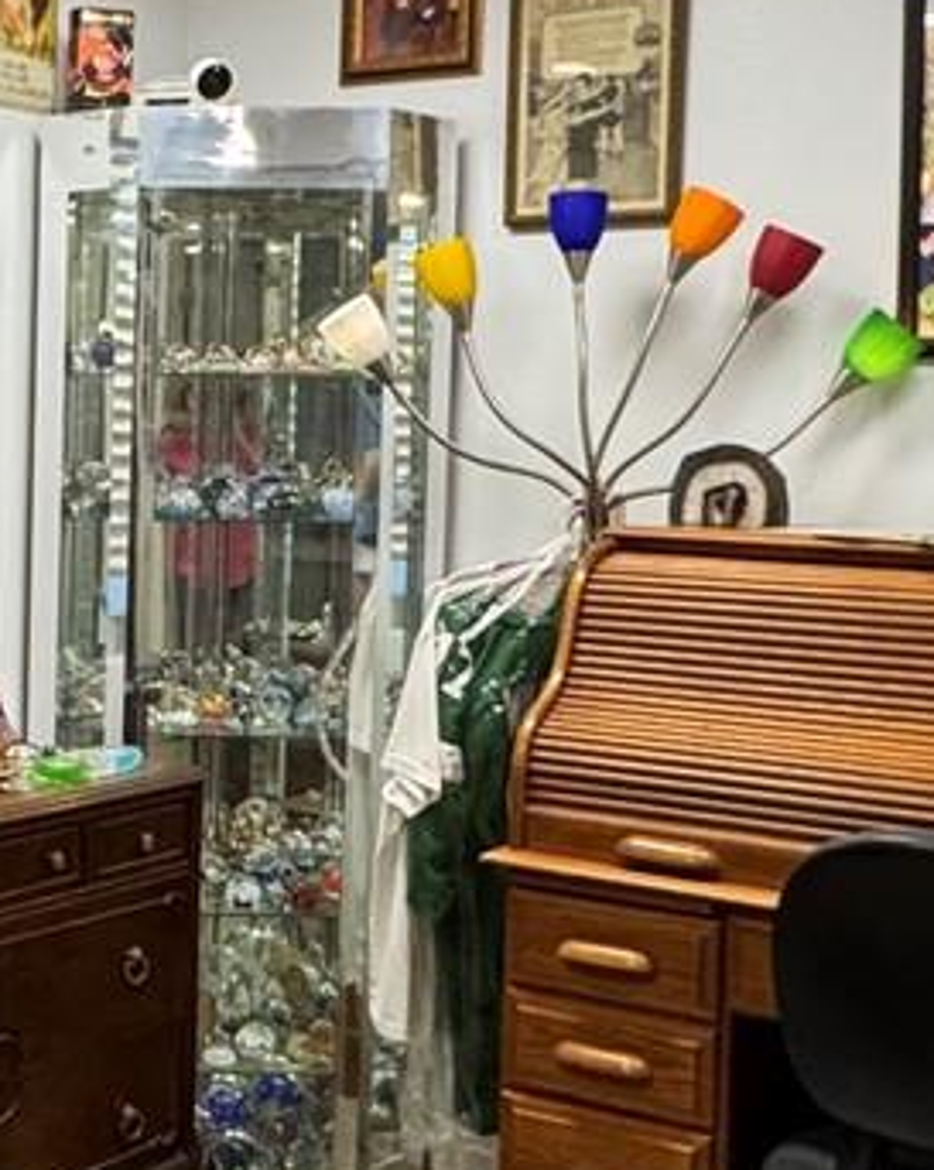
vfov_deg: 29.6
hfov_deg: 22.0
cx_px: -195
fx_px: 2214
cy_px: 534
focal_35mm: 64
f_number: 2.2
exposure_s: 1/60
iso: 320
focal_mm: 2.22
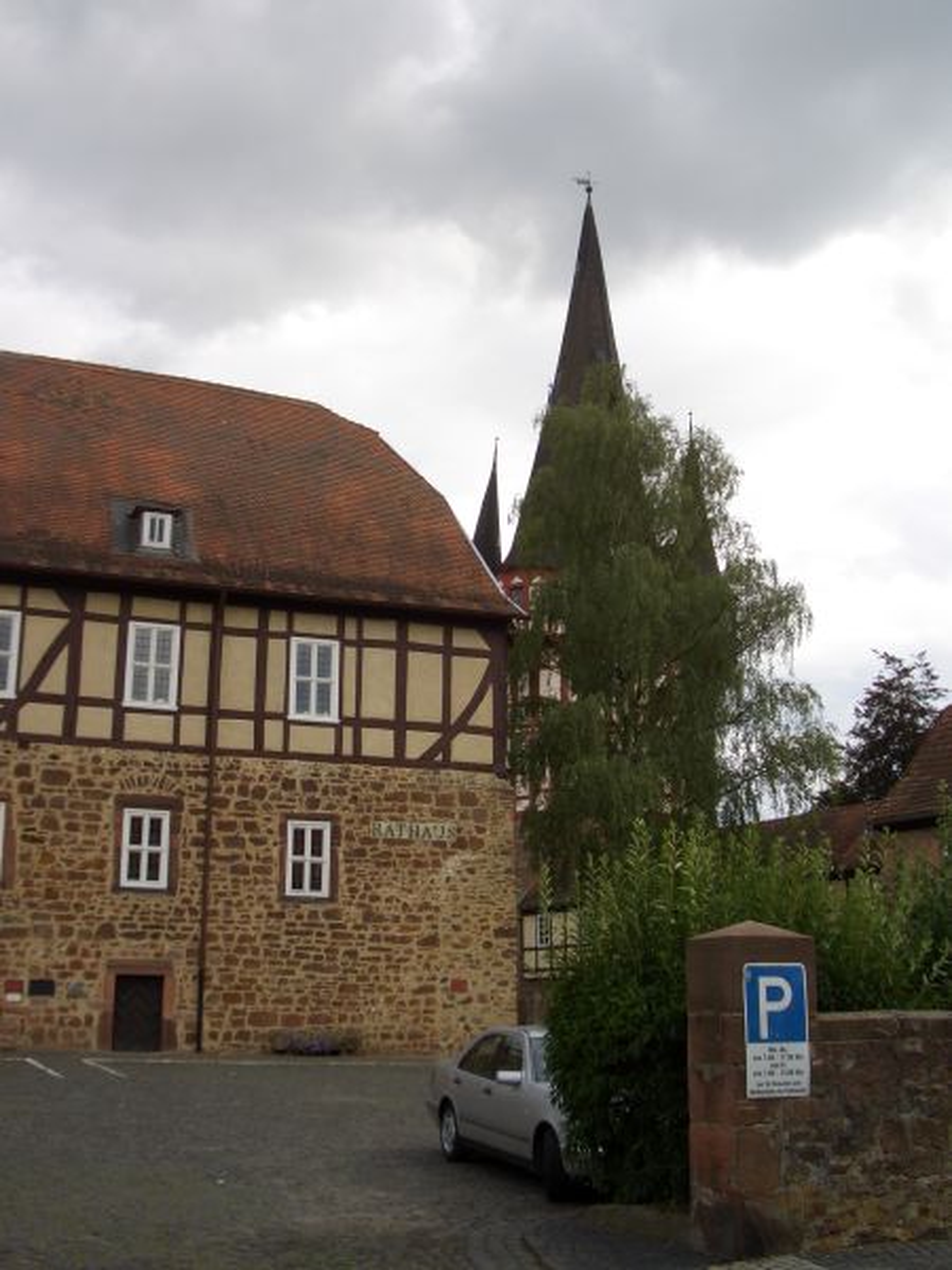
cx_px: 476
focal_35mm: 41
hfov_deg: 35.1
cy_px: 635
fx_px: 1503
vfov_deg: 45.8
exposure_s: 1/250
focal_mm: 6.8
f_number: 4.6
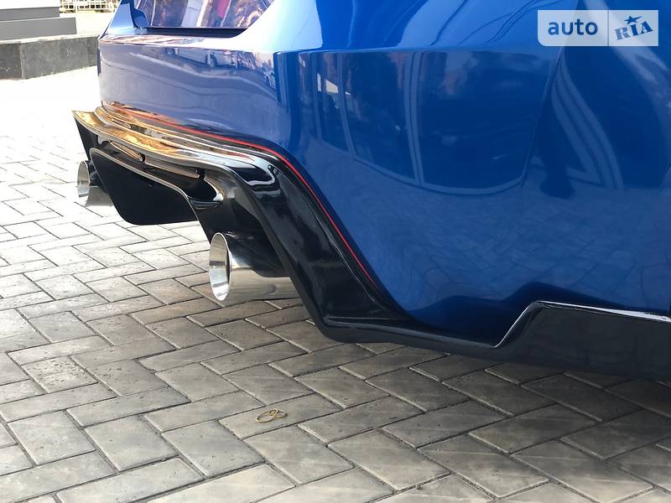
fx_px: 1008
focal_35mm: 52
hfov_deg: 36.8
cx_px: 336
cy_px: 252
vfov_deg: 28.0
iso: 100
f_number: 2.4
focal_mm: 6
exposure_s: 1/50
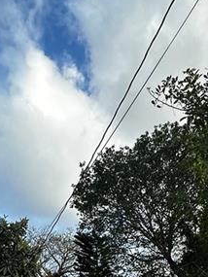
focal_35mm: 59
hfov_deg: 24.7
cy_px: 307
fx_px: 472
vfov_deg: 29.4
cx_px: 70
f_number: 2.2
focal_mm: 2.22
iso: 40
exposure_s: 1/988
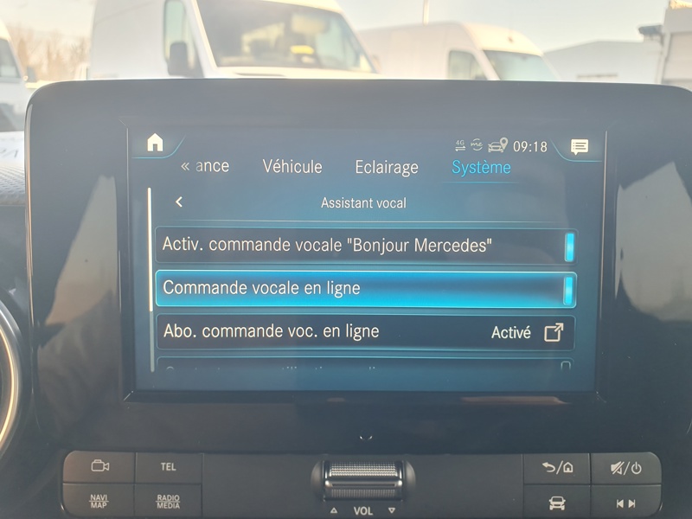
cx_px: 346
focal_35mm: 26
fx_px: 520
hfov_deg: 67.3
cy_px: 260
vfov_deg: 53.1
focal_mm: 4.32
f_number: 2.4
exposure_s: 1/100
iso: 64
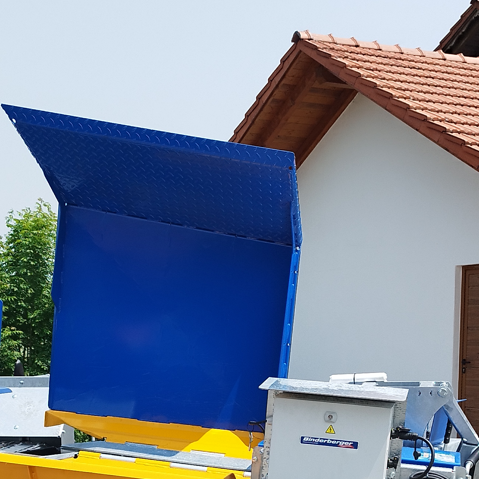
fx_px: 1018
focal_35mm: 65
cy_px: 466
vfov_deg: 25.3
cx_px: 177
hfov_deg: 26.4
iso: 50
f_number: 1.89
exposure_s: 1/594
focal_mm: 5.89
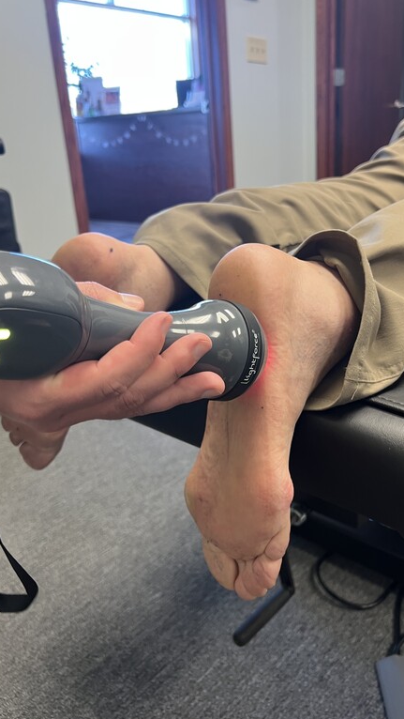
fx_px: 552
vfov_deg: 66.1
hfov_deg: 40.0
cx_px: 240
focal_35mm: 29
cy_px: 364
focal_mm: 5.7
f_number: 1.5
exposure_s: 1/60
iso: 125
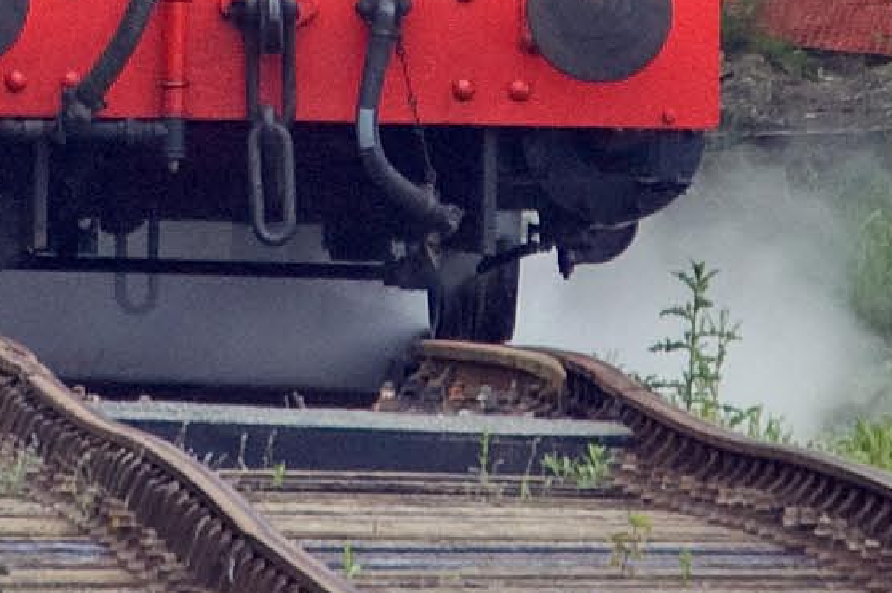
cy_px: -649
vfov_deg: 0.8
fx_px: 40054
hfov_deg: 1.3
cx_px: 142
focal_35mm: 1618
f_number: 5.6
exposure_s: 1/200
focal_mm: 200
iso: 800
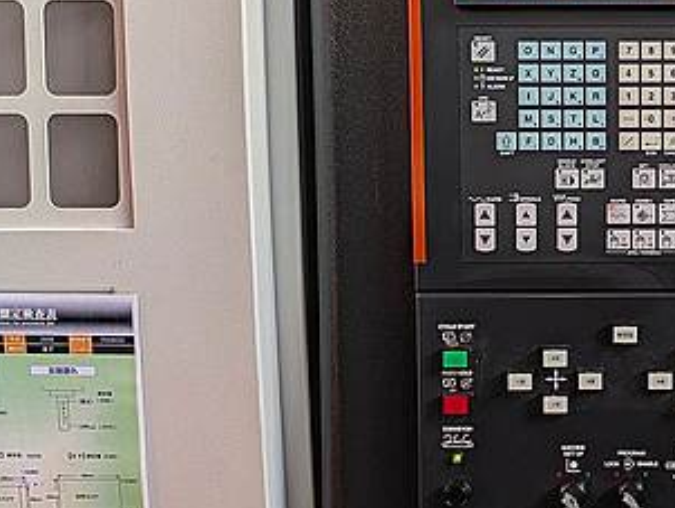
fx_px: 1034
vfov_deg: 27.5
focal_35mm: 53
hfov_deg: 33.5
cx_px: 653
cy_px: 203
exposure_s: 1/126
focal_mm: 5.43
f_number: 1.89
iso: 48
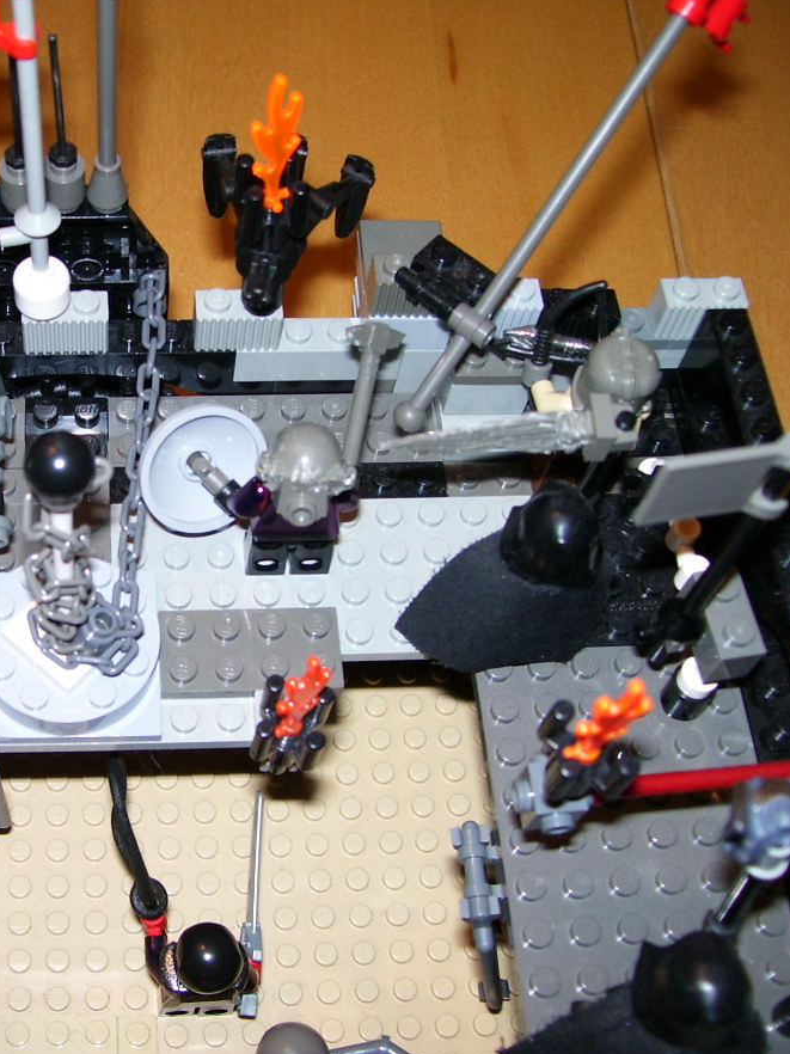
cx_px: 100
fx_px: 1492
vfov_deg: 38.9
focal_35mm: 49
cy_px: 527
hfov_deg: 28.7
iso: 80
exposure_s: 1/60
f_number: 2.7
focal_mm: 6
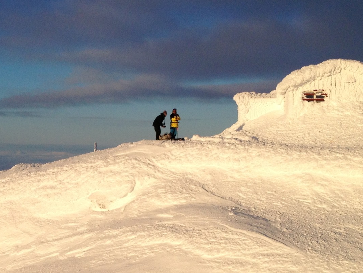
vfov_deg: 18.2
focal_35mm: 81
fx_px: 849
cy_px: 174
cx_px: 75
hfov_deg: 23.8
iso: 50
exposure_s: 1/3067
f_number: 2.4
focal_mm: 4.28
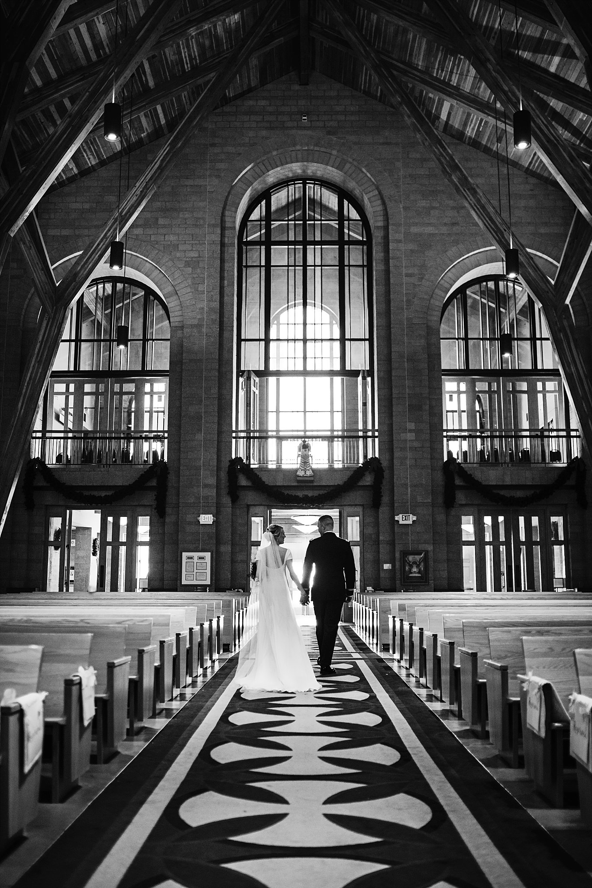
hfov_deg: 37.9
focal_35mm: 35
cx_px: 296
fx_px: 863
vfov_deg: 54.4
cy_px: 444
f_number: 1.8
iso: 500
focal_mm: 35
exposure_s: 1/320
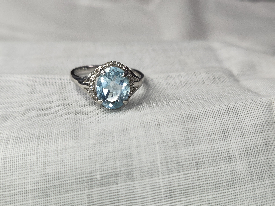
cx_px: 138
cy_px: 103
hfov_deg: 38.2
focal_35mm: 50
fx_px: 397
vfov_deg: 29.1
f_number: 1.88
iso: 1072
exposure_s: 1/100
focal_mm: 5.56
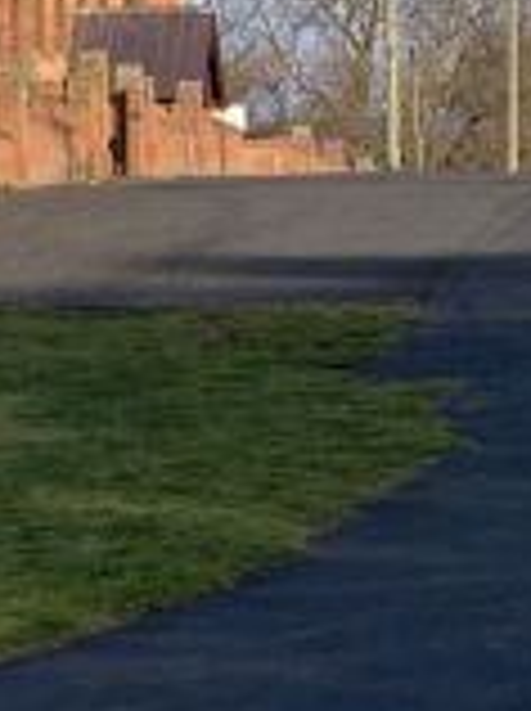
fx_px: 4061
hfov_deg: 7.3
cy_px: -126
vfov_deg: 9.9
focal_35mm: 198
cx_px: -302
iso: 16
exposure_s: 1/727
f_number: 2.4
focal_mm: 6
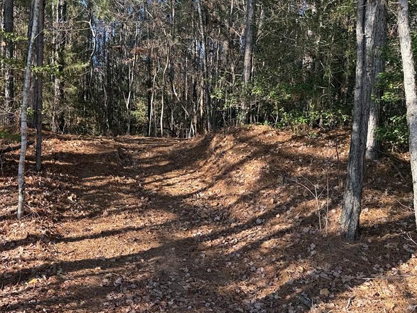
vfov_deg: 38.6
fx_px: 446
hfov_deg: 49.1
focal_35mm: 37
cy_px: 176
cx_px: 134
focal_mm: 6.76
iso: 80
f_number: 1.78
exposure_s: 1/450
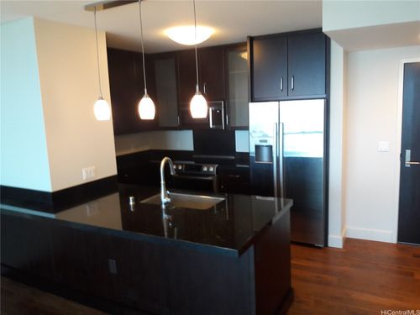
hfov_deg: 63.4
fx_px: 340
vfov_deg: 49.7
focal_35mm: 28
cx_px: 210
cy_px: 158
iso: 160
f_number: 1.9
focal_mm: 3.7
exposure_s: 1/24
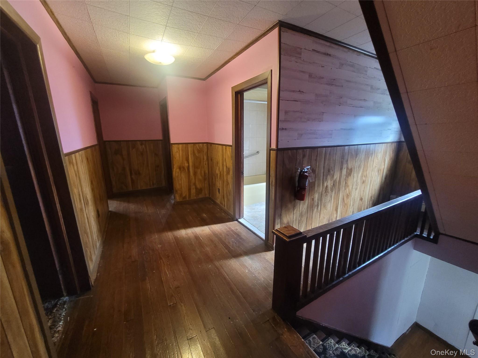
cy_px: 179
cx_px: 239
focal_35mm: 13
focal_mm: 2.2
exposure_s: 1/30
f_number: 2.2
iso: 640
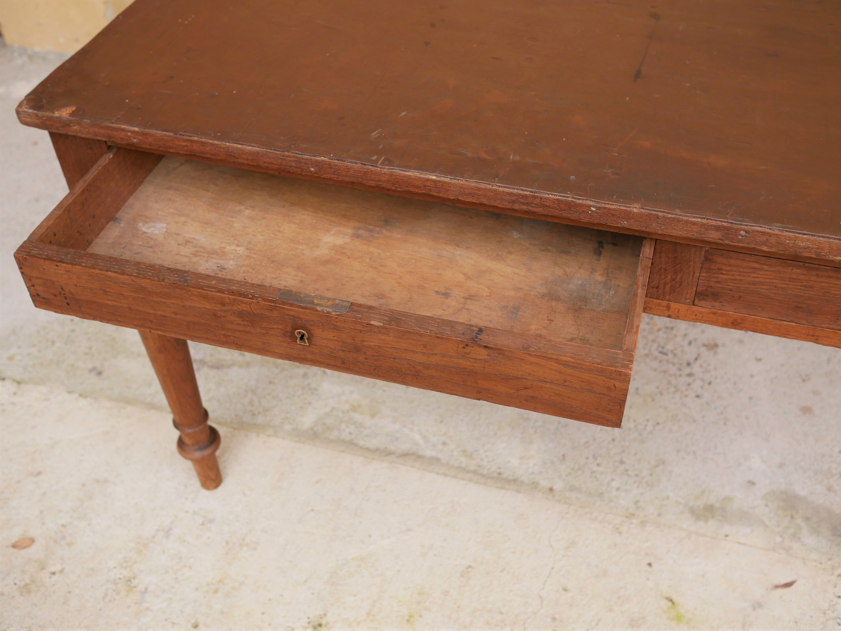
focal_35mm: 40
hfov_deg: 46.8
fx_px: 972
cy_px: 316
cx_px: 420
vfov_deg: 36.0
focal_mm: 20
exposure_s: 1/250
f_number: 2.8
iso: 200
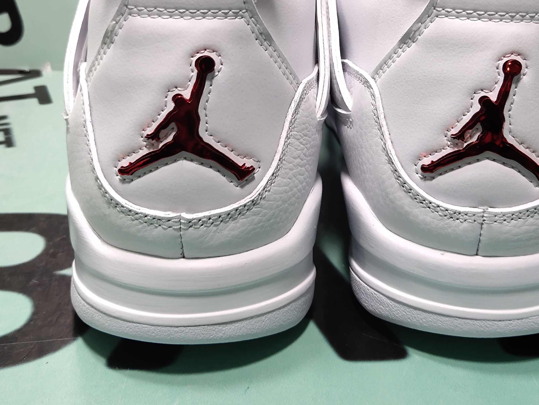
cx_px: 294
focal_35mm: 57
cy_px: 77
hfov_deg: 33.8
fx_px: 888
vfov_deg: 25.2
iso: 111
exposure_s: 1/100
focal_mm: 4.35
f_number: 1.79
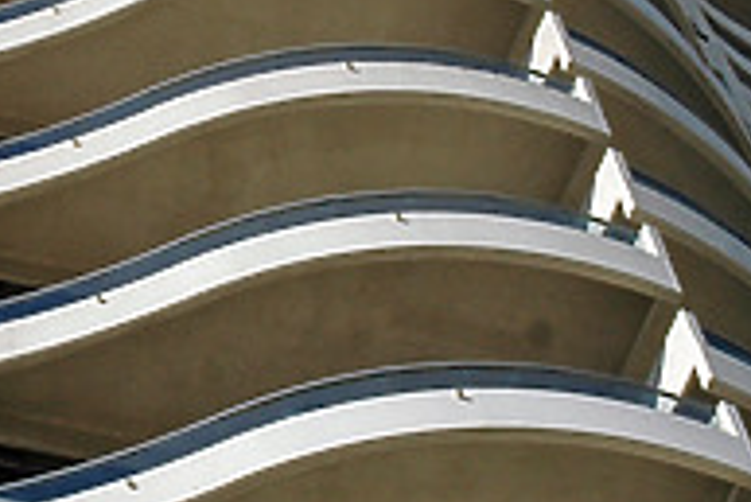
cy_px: 97
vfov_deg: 4.1
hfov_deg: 6.1
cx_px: -292
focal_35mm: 335
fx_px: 6994
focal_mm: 48
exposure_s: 1/400
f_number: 10
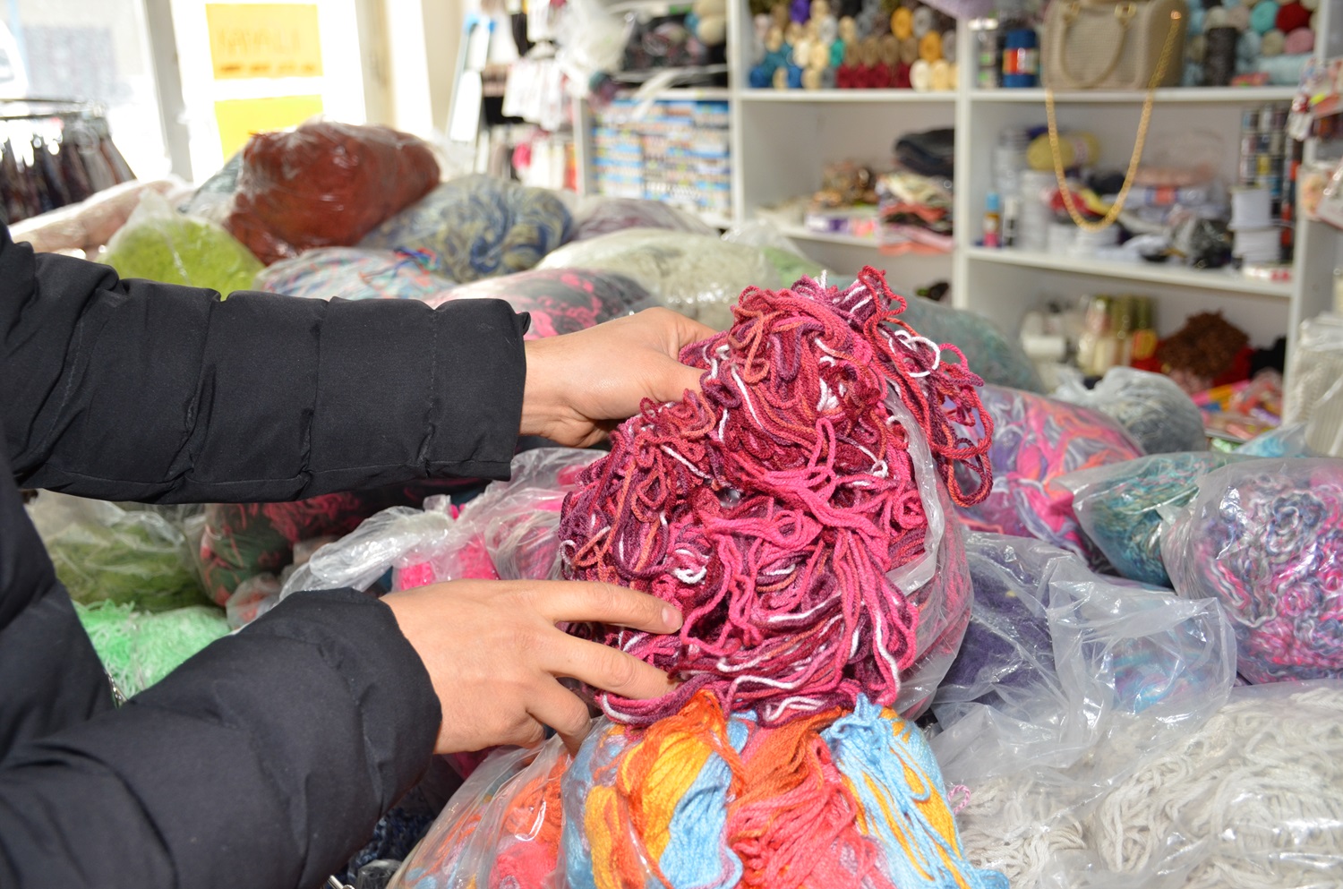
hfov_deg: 48.0
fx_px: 1508
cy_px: 444
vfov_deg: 32.9
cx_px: 672
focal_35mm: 40
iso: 500
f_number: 4
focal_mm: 27
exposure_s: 1/60
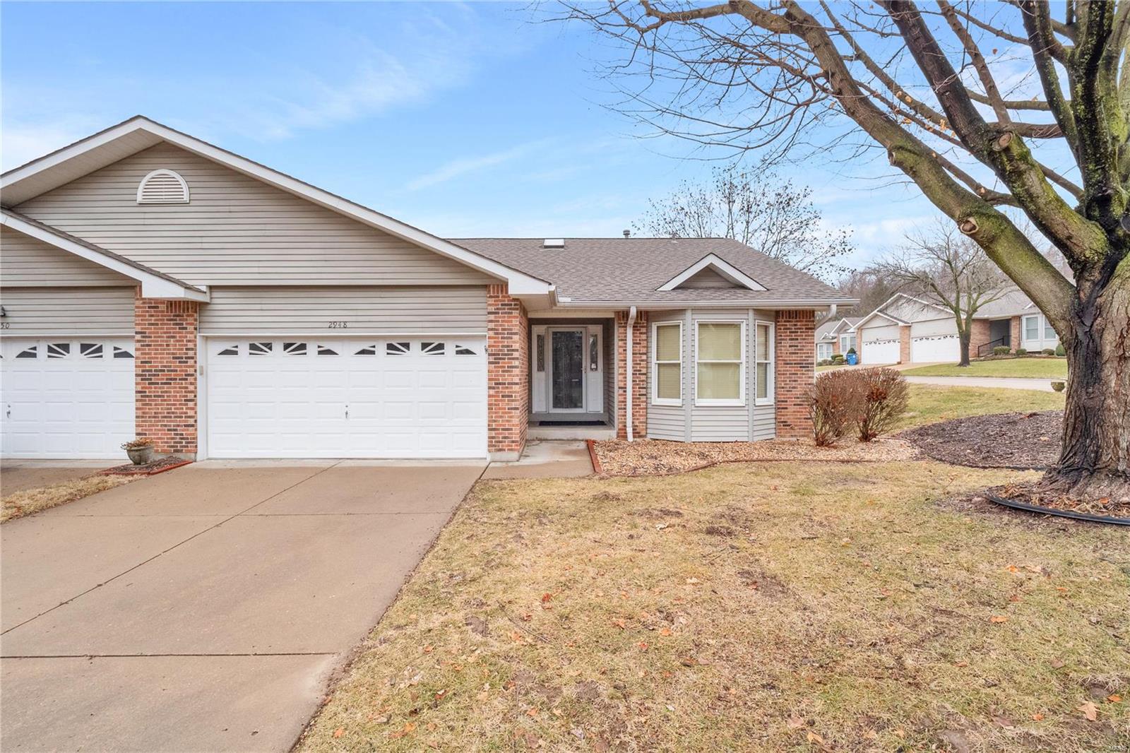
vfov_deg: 73.7
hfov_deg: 96.7
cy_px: 376
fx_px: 502
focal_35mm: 16
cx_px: 565
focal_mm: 8
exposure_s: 1/15
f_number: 8
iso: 400
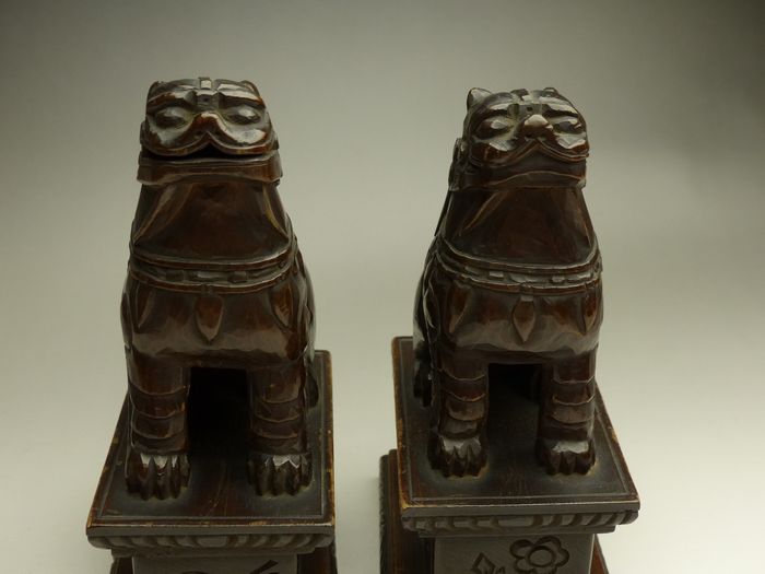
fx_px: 994
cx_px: 382
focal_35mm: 45
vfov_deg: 32.2
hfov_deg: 42.1
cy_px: 287
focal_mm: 8.1
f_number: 3.2
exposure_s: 1/125
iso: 200
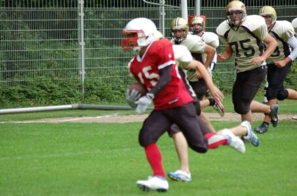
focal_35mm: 255
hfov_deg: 8.1
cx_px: 148
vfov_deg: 5.4
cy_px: 98
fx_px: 2099
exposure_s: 1/1000
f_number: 4.8
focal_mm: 170
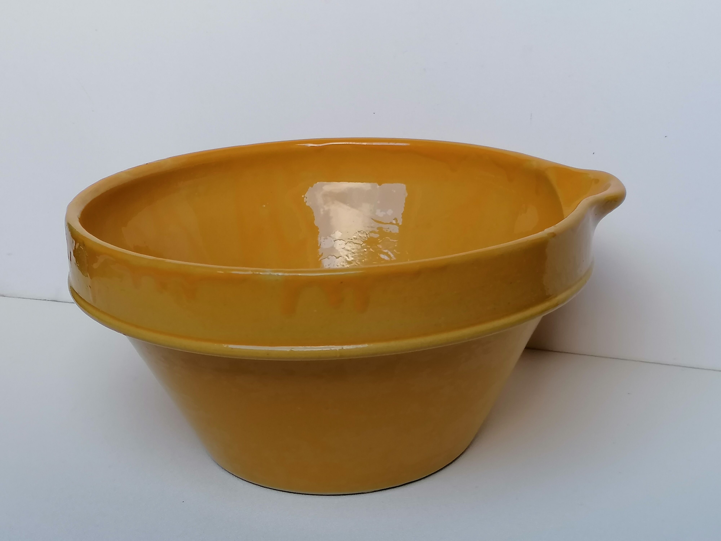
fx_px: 1125
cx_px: 360
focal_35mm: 54
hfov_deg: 35.5
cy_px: 270
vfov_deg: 27.0
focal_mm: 4.75
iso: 64
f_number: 1.8
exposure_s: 1/60
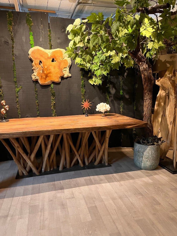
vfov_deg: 67.3
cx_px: 88
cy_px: 118
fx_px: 177
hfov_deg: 53.1
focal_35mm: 26
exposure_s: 1/50
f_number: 1.6
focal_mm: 5.1
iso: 500
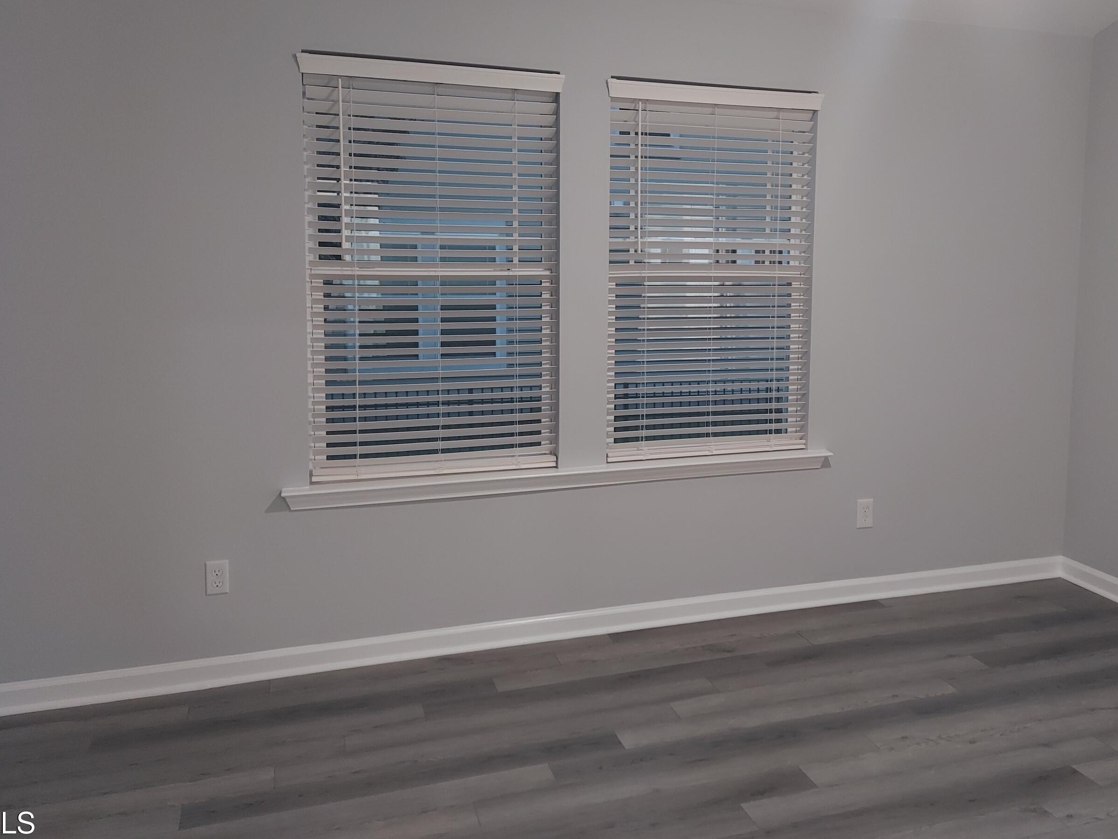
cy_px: 347
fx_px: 969
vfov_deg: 46.6
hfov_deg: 59.6
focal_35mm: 30
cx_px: 651
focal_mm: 5.23
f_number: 1.8
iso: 400
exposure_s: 1/40
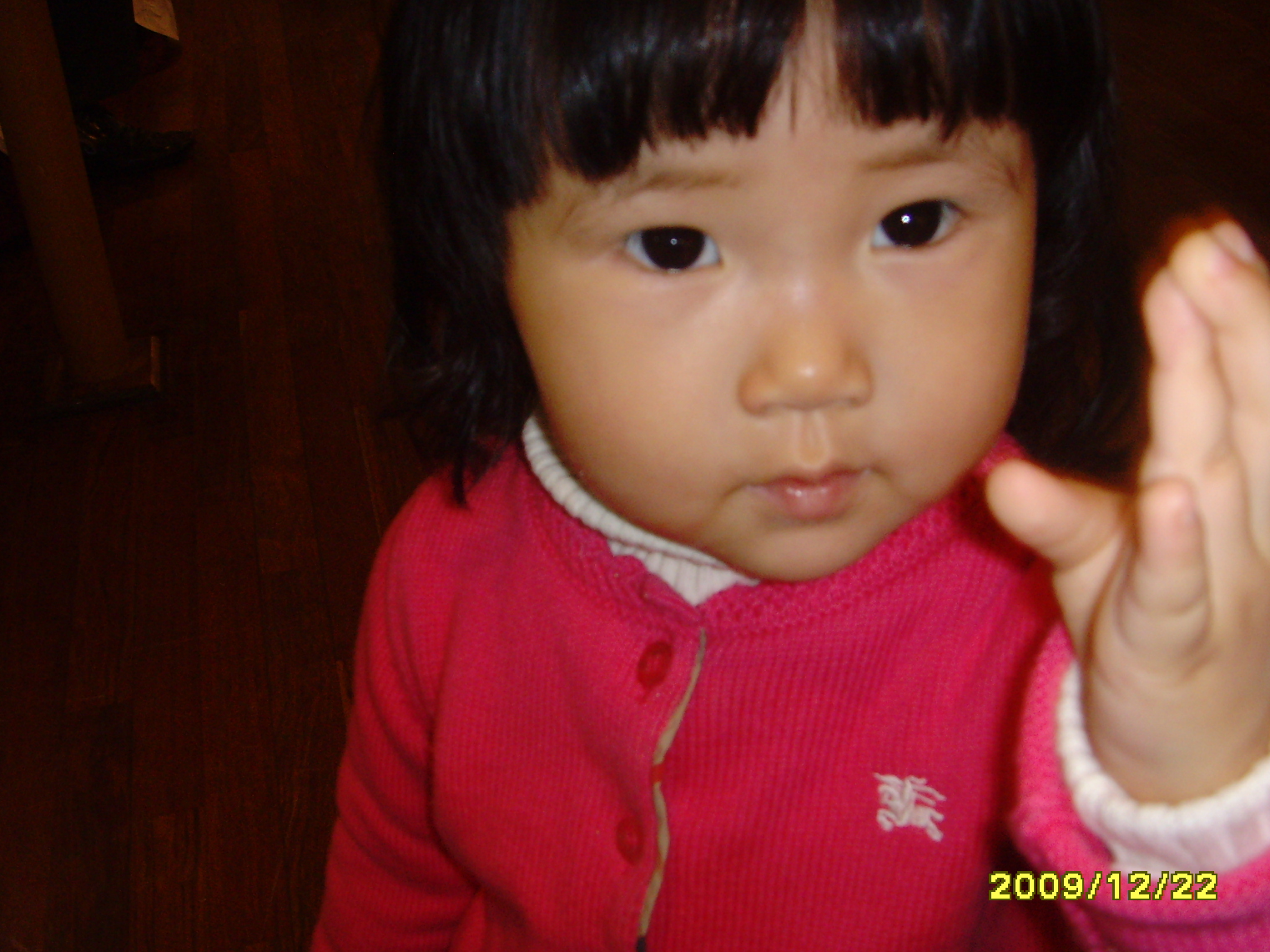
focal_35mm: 41
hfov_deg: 45.8
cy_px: 489
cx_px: 655
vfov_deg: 35.1
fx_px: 1504
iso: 200
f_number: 3.5
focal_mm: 6.6
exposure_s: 1/45
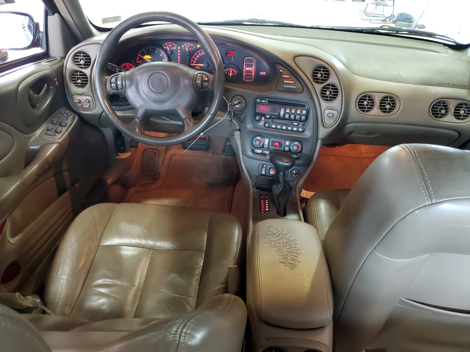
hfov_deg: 67.3
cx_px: 235
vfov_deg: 53.1
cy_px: 176
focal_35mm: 26
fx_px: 353
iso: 322
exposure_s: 1/40
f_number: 1.5
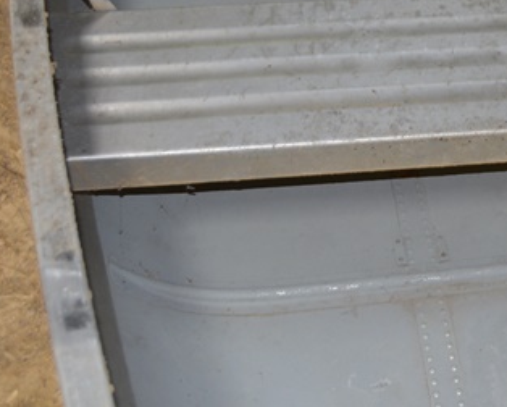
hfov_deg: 23.7
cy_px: 116
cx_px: 473
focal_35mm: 78
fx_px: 1170
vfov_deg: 19.6
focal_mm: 29
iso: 640
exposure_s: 1/60
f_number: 4.5
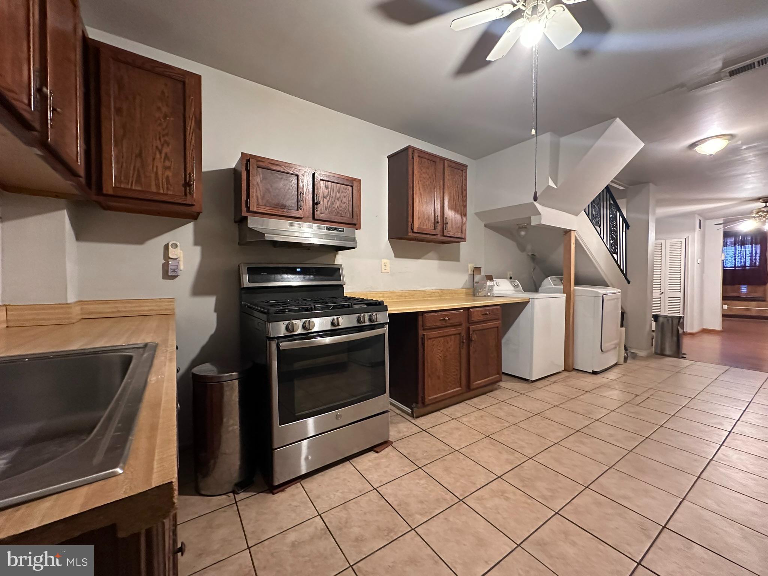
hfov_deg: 102.1
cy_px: 288
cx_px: 384
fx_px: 311
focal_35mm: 14
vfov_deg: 85.7
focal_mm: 2.22
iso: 800
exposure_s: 1/60
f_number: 2.2
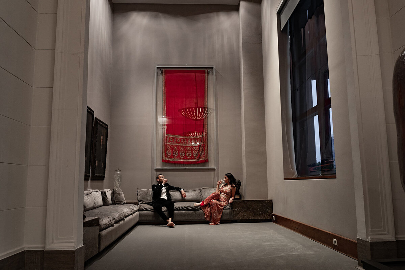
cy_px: 135
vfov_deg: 46.4
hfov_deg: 65.5
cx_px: 202
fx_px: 315
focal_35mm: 28
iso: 1000
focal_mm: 28
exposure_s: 1/40
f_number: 4
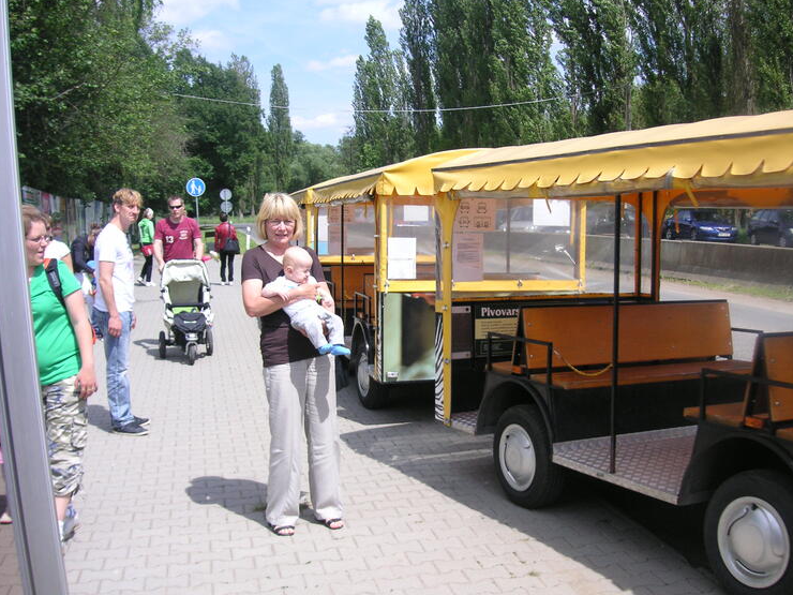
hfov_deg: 46.8
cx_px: 425
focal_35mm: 40
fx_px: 916
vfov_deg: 36.0
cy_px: 308
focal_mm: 6.1
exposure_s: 1/180
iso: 50
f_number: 6.7
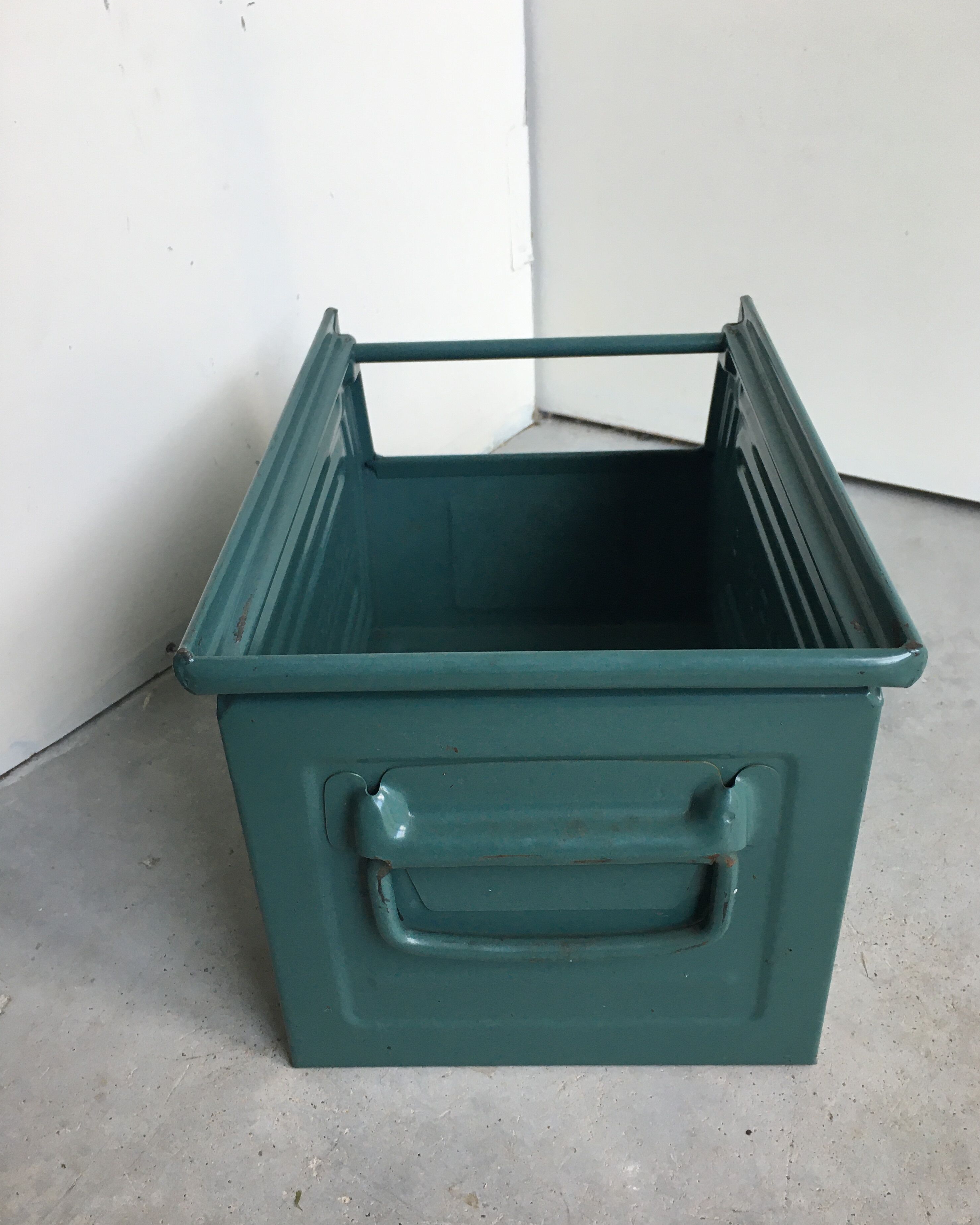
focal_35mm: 31
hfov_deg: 47.1
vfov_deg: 57.2
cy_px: 637
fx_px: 1124
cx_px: 497
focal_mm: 4.15
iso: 64
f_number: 2.2
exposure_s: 1/33
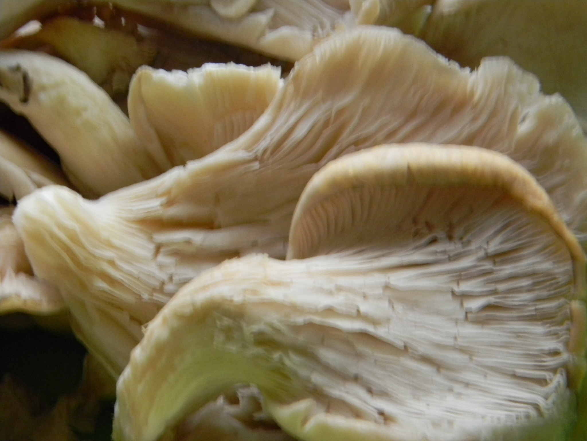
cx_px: 294
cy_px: 220
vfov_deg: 17.8
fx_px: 1407
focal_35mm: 83
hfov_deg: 23.6
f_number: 4.5
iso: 400
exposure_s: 1/11.8
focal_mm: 15.1
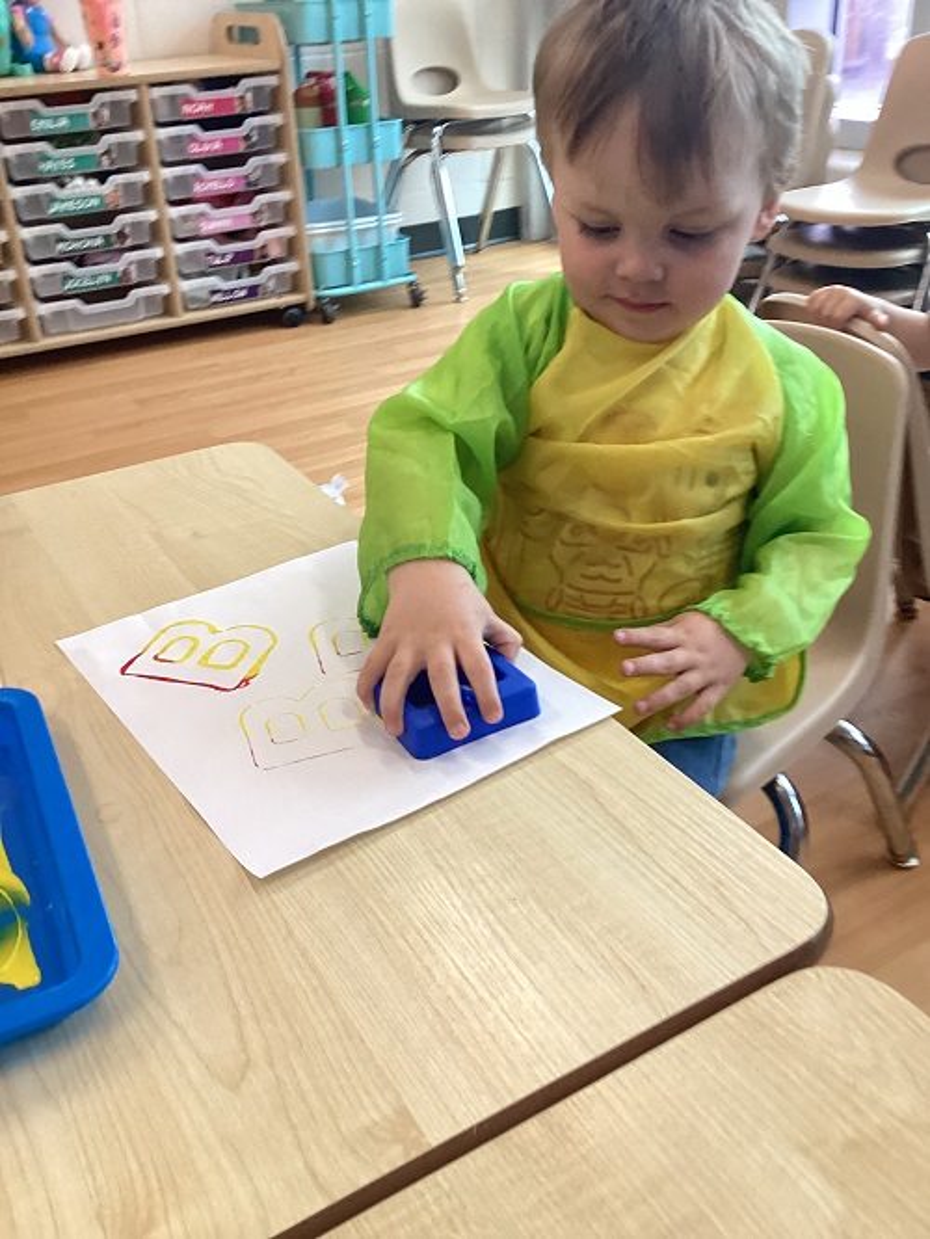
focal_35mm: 31
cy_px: 620
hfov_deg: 45.5
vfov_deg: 58.3
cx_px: 465
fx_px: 1110
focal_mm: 3.3
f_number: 2.4
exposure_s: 1/60
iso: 160
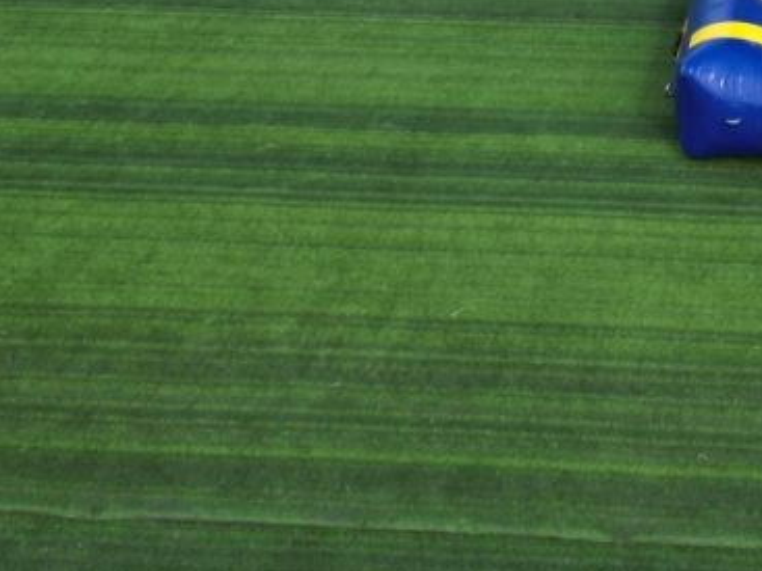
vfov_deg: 20.0
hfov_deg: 27.3
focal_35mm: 67
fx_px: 1474
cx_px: 762
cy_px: -183
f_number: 1.7
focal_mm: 6.72
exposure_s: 1/2500
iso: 110
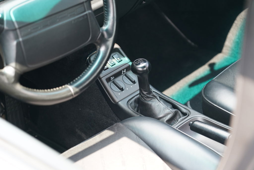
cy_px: 85
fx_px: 741
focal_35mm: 105
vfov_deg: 13.1
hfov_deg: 19.4
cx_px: 127
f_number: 4
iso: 1000
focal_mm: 105
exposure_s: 1/125
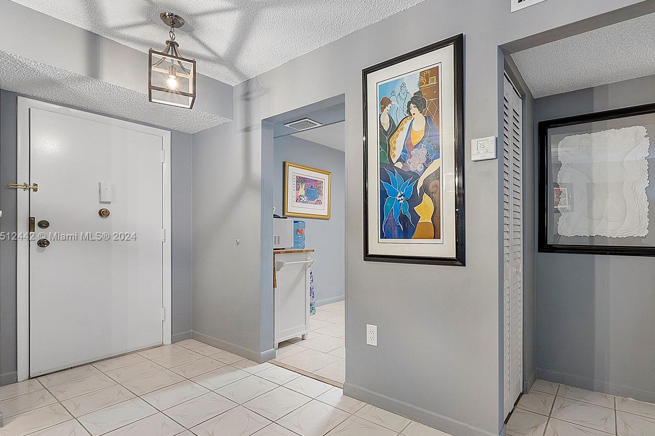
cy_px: 237
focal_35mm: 18
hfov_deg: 89.5
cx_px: 372
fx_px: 327
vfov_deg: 67.2
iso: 320
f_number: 9
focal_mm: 10
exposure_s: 1/4
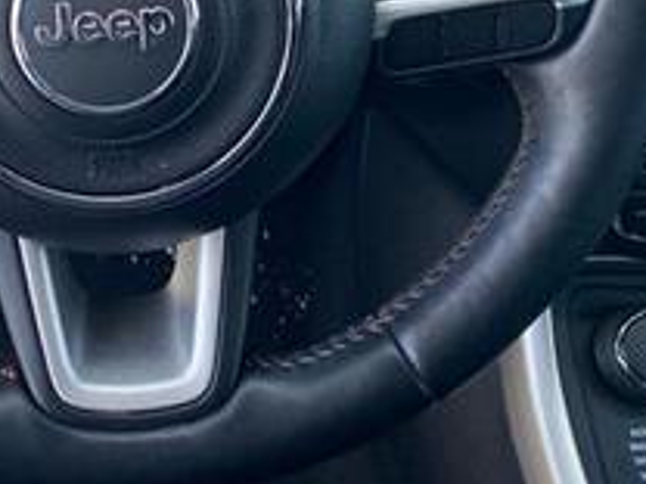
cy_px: -68
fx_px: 1176
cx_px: 34
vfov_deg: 21.9
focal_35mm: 63
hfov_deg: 29.2
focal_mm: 4.25
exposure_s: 1/421
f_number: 1.8
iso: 32
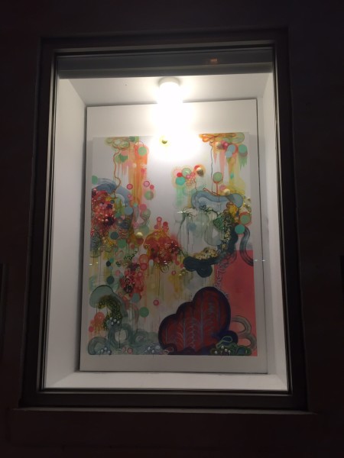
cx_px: 172
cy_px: 229
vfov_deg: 61.7
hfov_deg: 48.2
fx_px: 384
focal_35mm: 29
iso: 64
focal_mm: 4.15
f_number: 2.2
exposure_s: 1/30
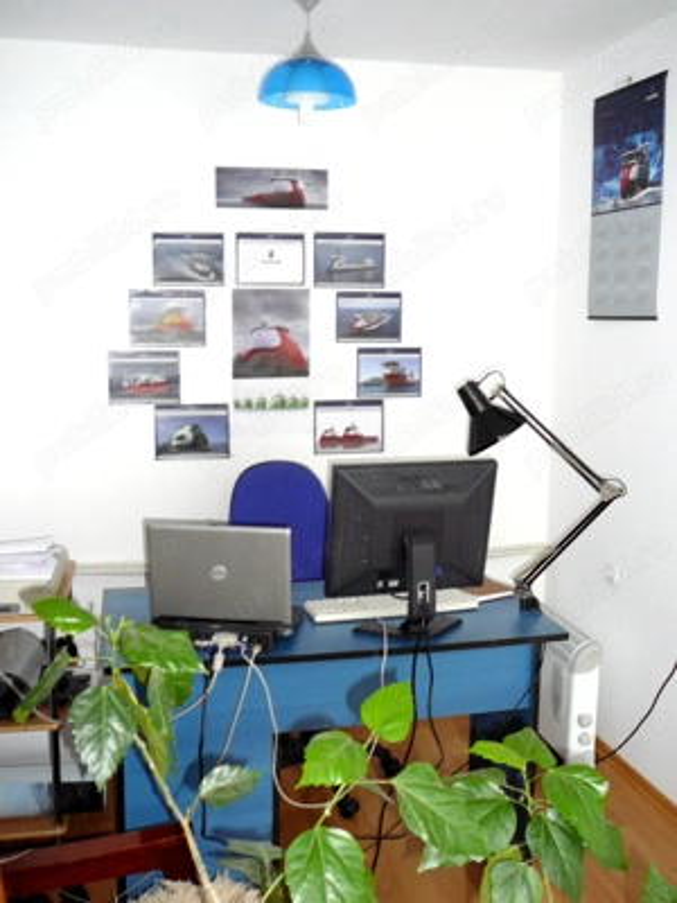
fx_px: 913
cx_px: 338
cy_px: 452
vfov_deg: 52.6
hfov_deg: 40.7
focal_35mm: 35
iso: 125
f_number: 2.8
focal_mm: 5.2
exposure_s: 1/8
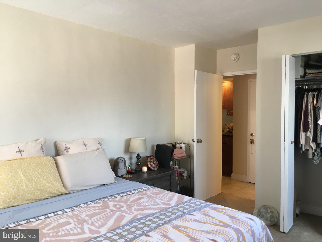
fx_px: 270
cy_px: 121
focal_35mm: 29
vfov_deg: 48.2
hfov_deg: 61.7
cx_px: 161
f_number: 2.2
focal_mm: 4.15
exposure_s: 1/30
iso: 80
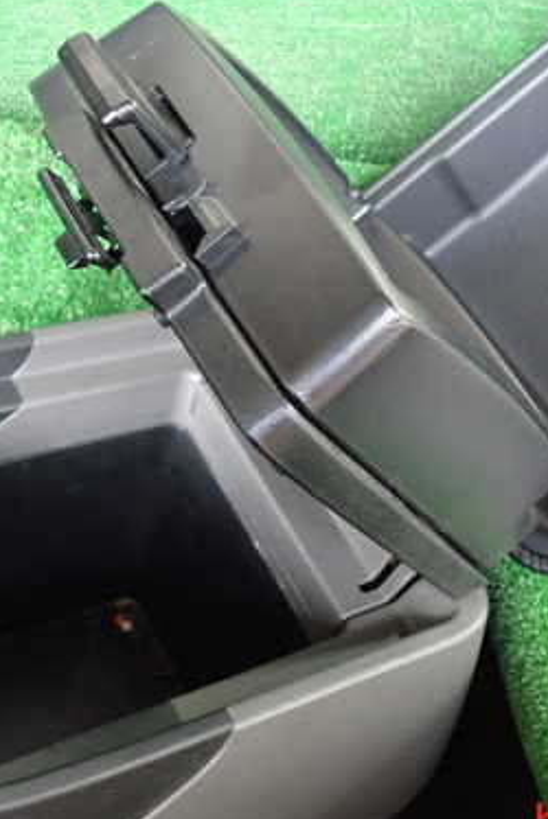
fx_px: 1139
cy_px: 359
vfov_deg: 39.5
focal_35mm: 50
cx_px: 373
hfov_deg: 26.9
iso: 640
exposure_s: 1/30
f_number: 2.3
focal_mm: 5.4
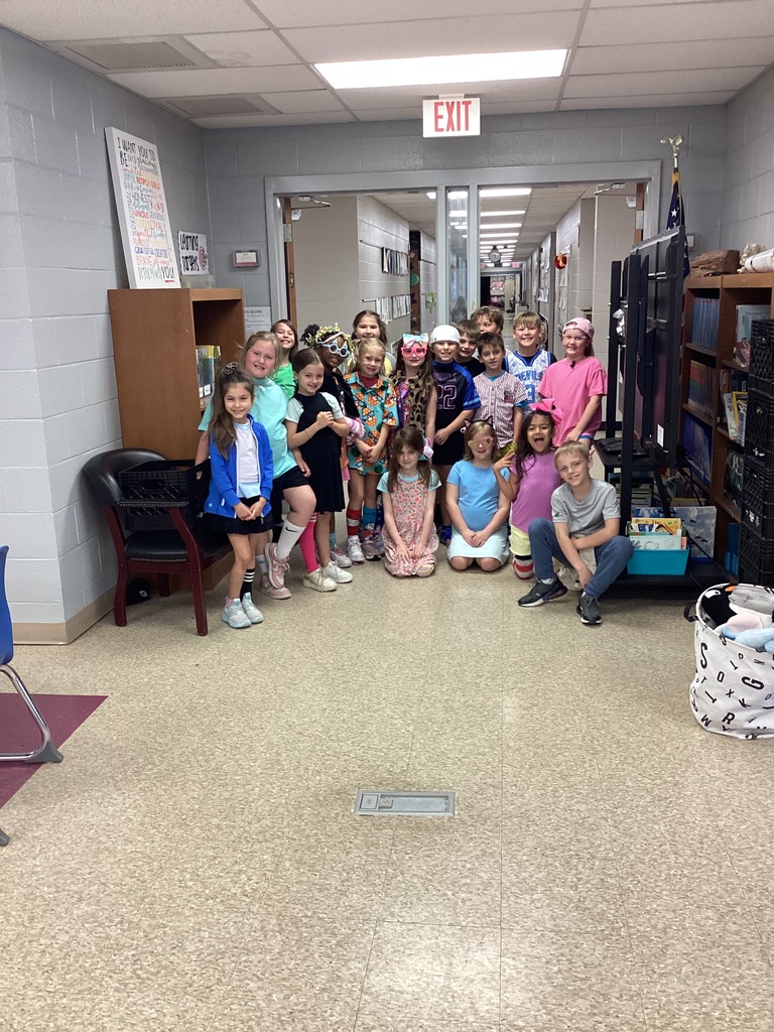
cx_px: 387
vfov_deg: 58.4
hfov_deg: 45.4
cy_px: 516
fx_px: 924
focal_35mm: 31
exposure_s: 1/60
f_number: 2.4
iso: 160
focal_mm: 3.3
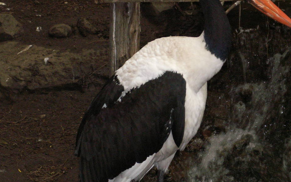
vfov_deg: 6.7
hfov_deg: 10.7
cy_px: 30
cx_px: 210
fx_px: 1554
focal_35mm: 196
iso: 160
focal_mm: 17.66
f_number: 3.5
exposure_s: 1/60
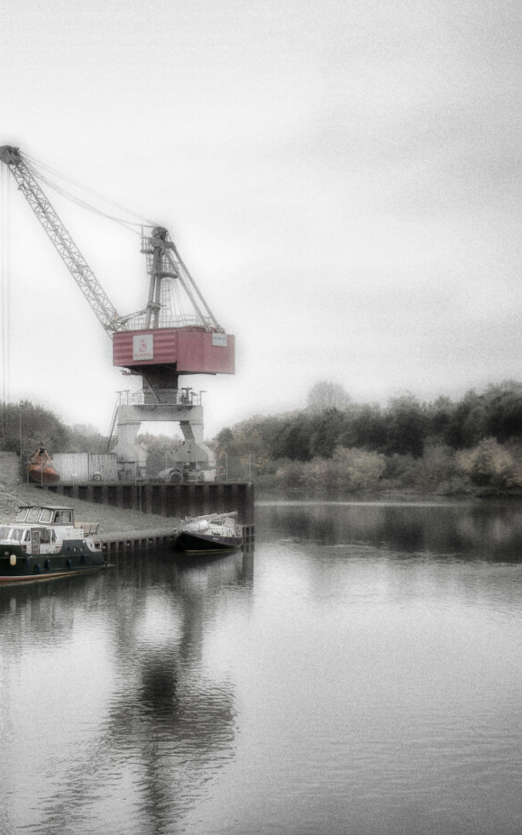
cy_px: 415
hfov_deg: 21.6
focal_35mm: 57
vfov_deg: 35.7
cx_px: -43
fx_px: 1297
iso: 200
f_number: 2.8
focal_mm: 24
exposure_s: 1/400
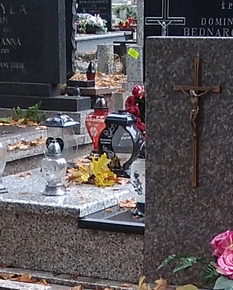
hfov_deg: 11.9
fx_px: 1119
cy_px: 410
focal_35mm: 130
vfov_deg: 14.0
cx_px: 97
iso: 105
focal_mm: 2.39
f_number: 2.4
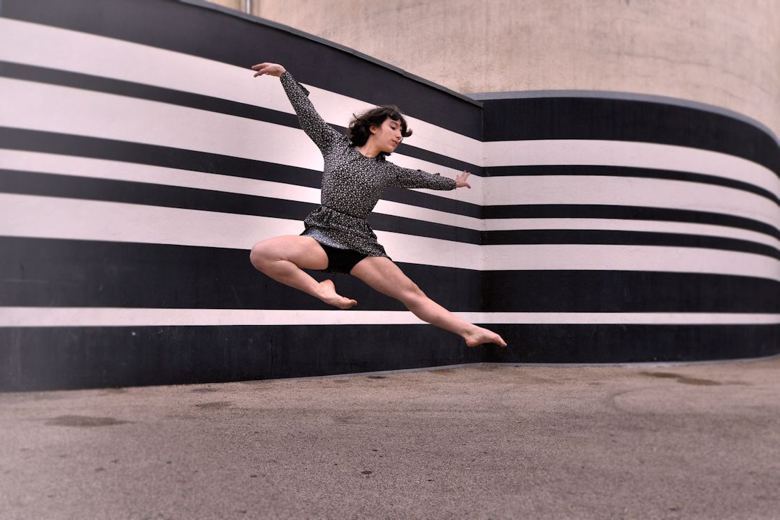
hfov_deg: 84.0
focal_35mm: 20
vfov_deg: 61.9
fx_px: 433
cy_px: 260
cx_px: 390
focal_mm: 20
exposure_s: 1/640
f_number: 5.6
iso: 800
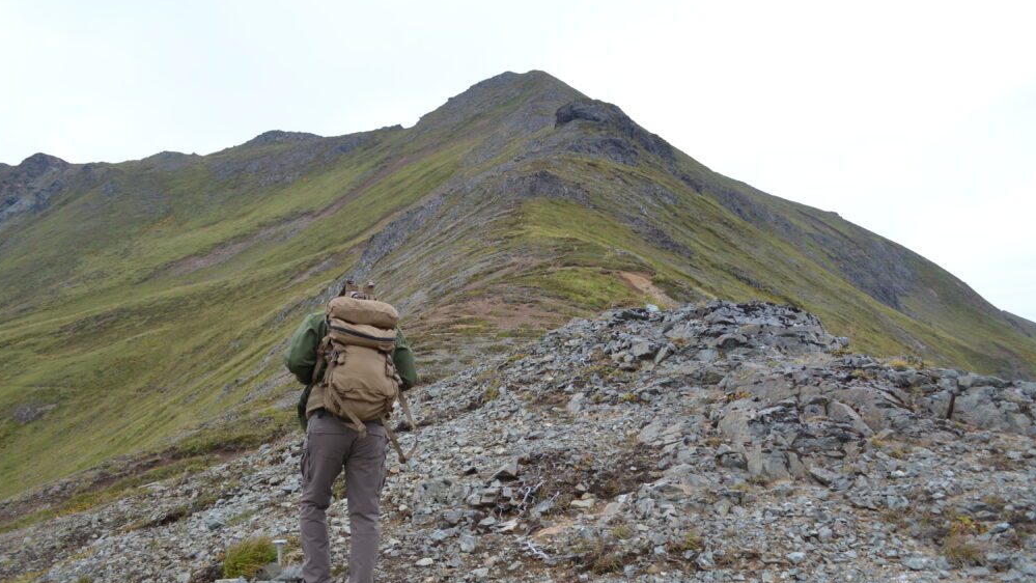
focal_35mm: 29
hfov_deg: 66.1
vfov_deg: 40.2
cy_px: 293
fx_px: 797
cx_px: 507
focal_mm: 18
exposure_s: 1/125
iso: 100
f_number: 5.6
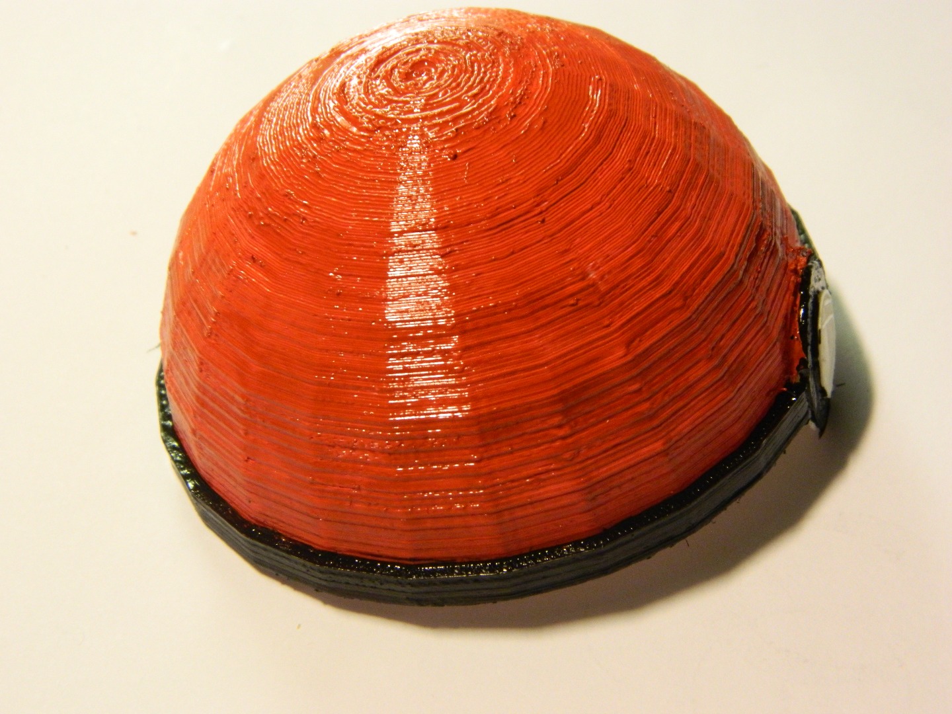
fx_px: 2310
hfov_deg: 23.3
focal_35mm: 84
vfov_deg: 17.6
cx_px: 476
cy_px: 357
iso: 400
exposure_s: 1/25
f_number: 4.2
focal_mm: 15.1
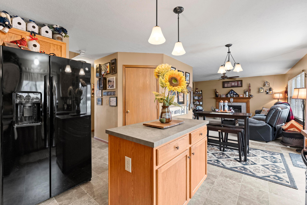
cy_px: 102
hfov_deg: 99.6
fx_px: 130
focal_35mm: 15
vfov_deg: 76.7
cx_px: 154
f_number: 4
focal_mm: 15.2
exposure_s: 1/20
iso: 2500
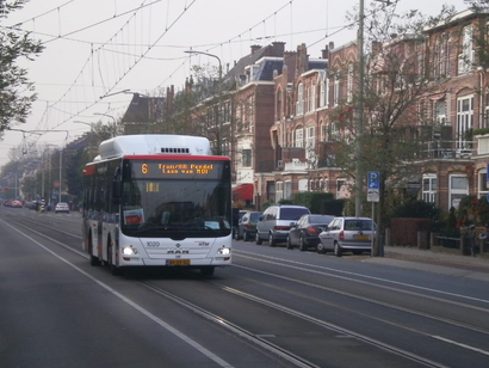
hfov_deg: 16.4
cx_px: 254
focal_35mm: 120
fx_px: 1696
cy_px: 188
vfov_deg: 12.4
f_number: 5.1
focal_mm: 14.3
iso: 100
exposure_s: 1/80
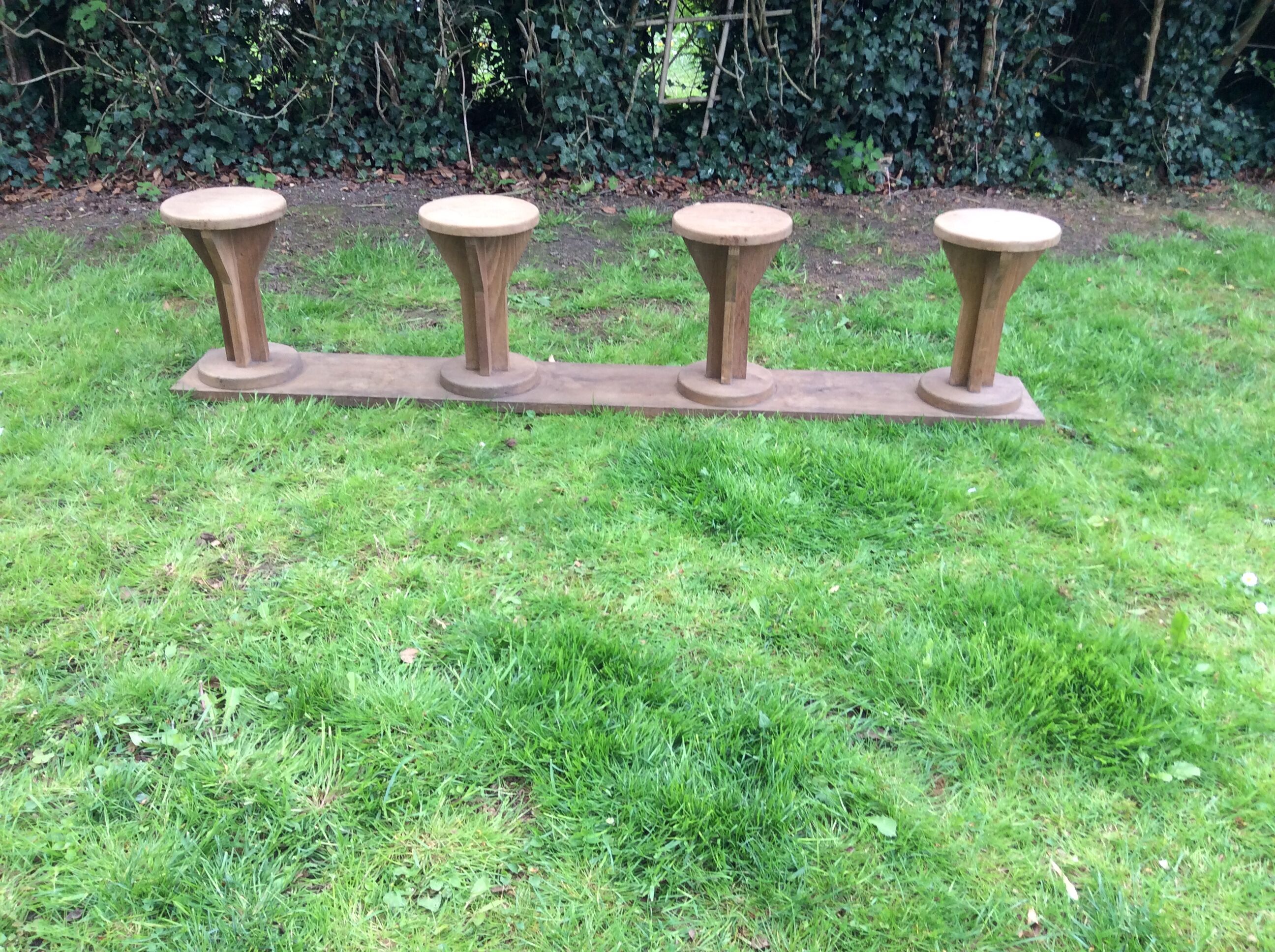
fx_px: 1177
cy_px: 476
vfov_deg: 44.1
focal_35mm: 32
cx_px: 638
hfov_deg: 56.9
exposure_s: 1/100
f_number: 2.4
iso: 32
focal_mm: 3.3
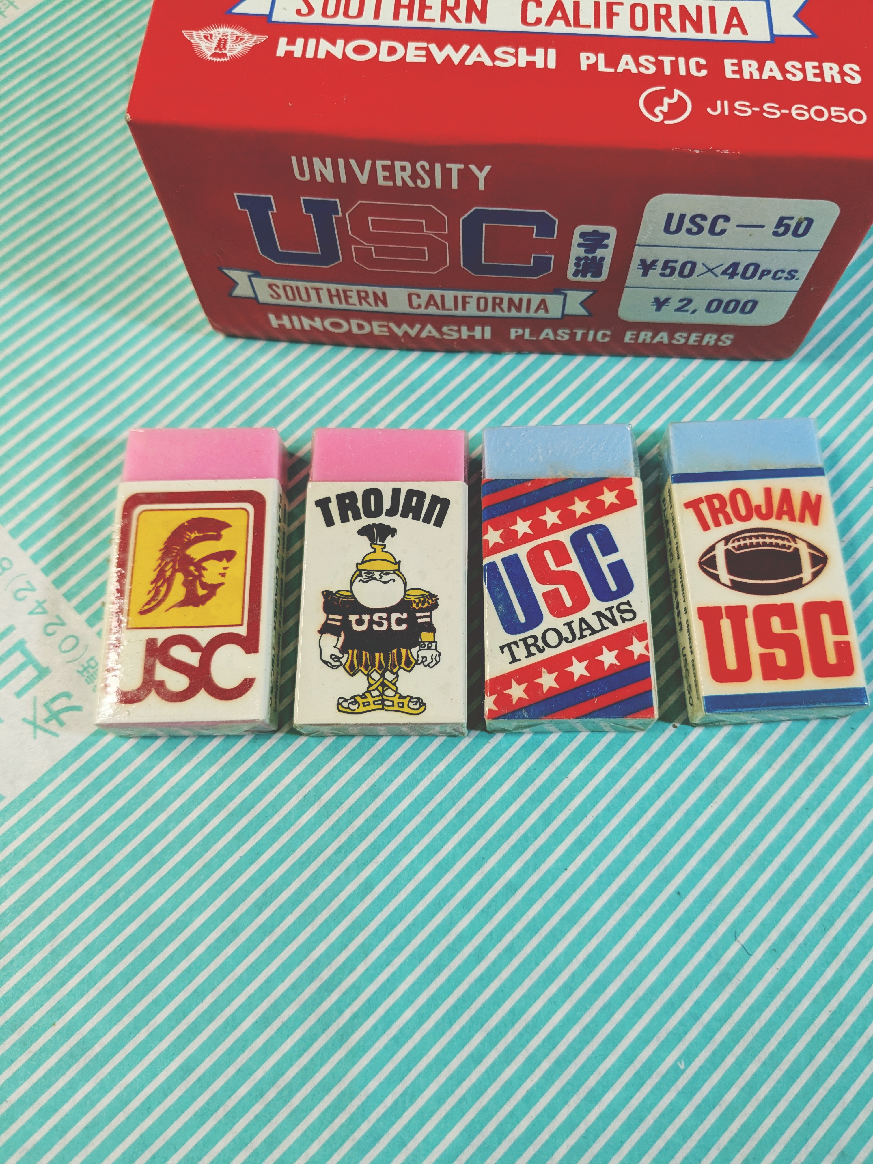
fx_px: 908
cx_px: 436
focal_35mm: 27
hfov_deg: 51.4
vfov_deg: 65.3
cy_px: 582
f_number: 1.73
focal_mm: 4.38
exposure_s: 1/99.9
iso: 72
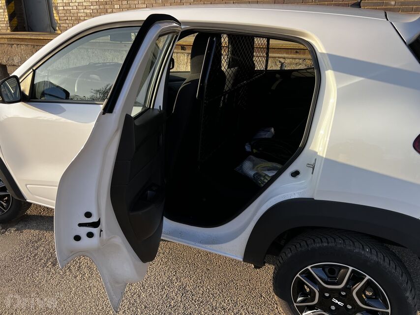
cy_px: 158
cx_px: 210
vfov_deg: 53.1
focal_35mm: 26
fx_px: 316
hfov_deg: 67.3
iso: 50
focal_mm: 5.7
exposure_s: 1/827
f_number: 1.5
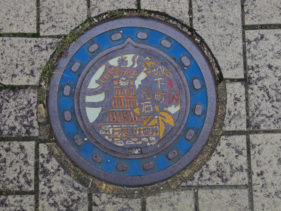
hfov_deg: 40.4
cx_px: 140
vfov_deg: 30.9
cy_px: 106
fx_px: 382
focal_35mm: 47
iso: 200
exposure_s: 1/60
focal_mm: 8.5
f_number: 7.1
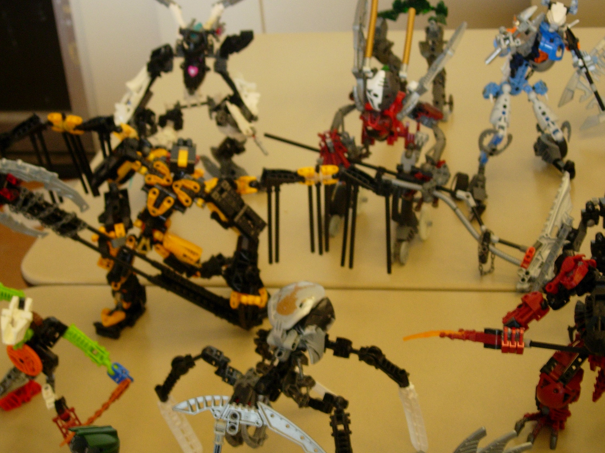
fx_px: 1293
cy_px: 225
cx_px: 299
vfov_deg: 19.9
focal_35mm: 74
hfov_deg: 26.3
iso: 183
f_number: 3.7
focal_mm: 14.9
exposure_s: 1/32
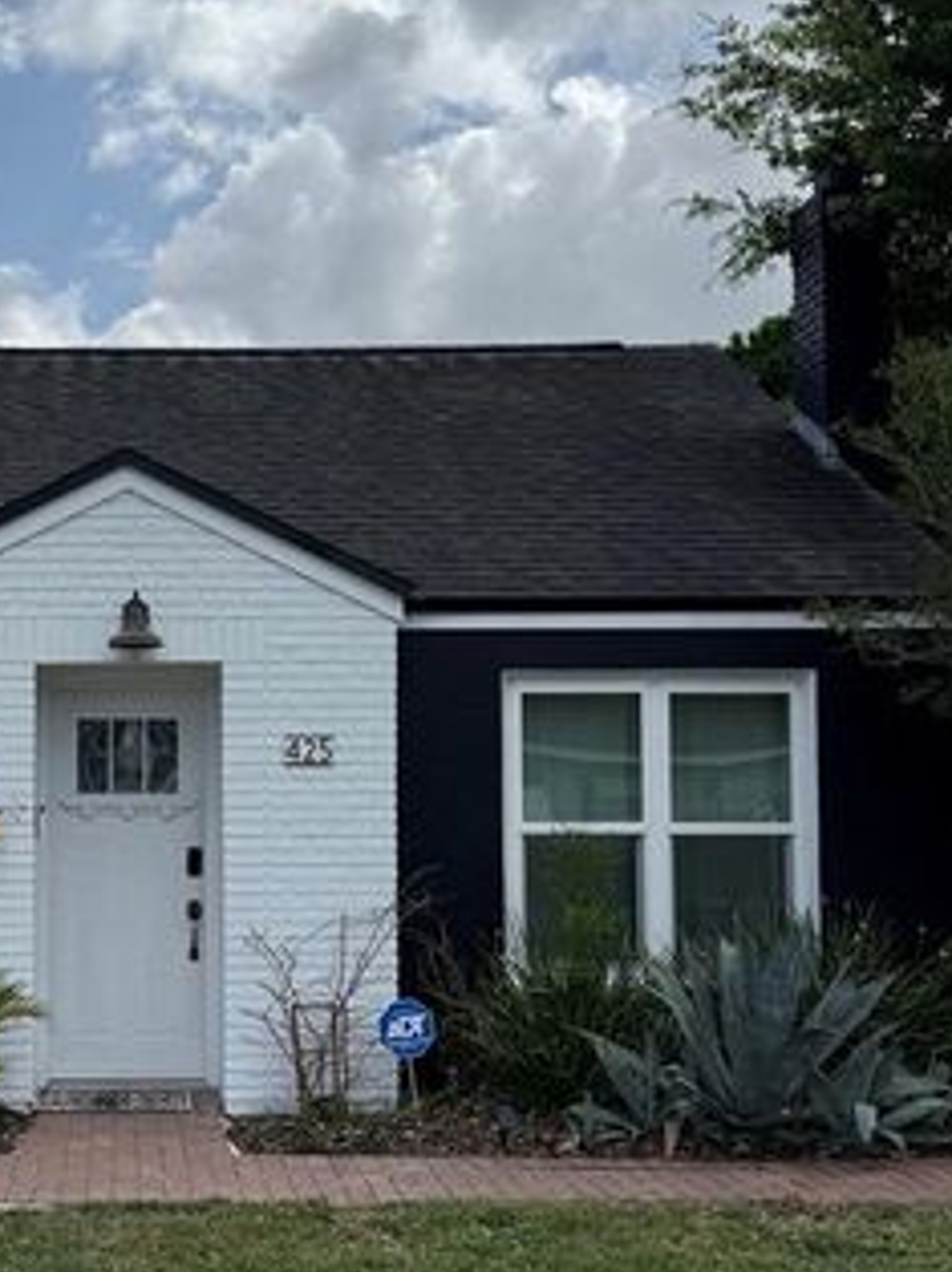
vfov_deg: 37.5
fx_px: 1873
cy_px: 715
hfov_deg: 27.9
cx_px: 174
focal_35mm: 51
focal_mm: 6.76
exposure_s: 1/10309
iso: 100
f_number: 1.78
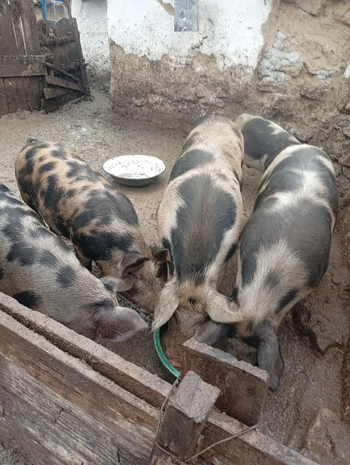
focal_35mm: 27
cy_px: 232
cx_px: 175
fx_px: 363
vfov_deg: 65.2
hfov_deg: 51.5
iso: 75
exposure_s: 1/50
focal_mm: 3.98
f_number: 1.8
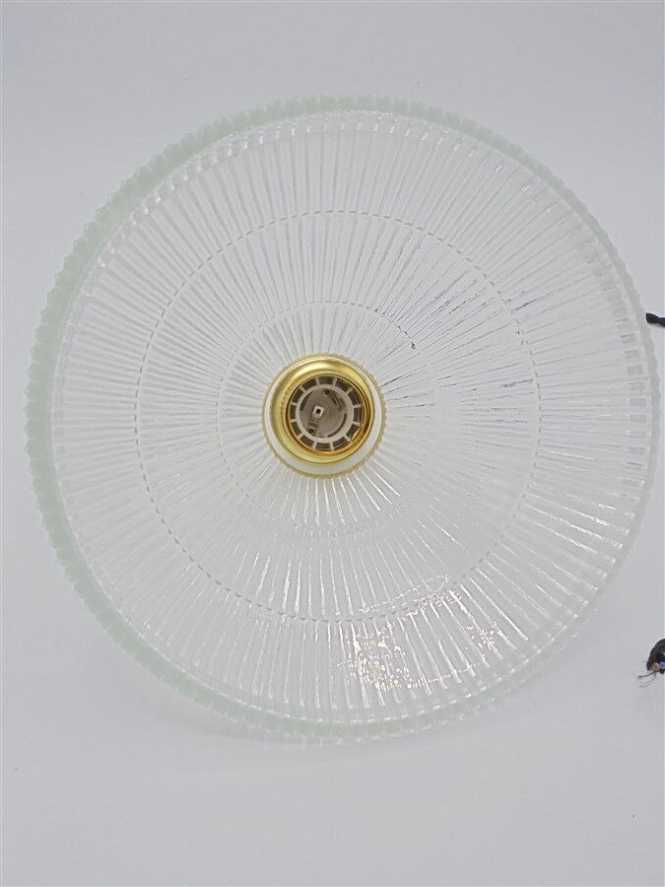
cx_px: 332
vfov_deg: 54.0
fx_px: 871
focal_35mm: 34
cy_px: 444
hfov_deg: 41.8
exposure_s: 1/400
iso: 100
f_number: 4
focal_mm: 6.1
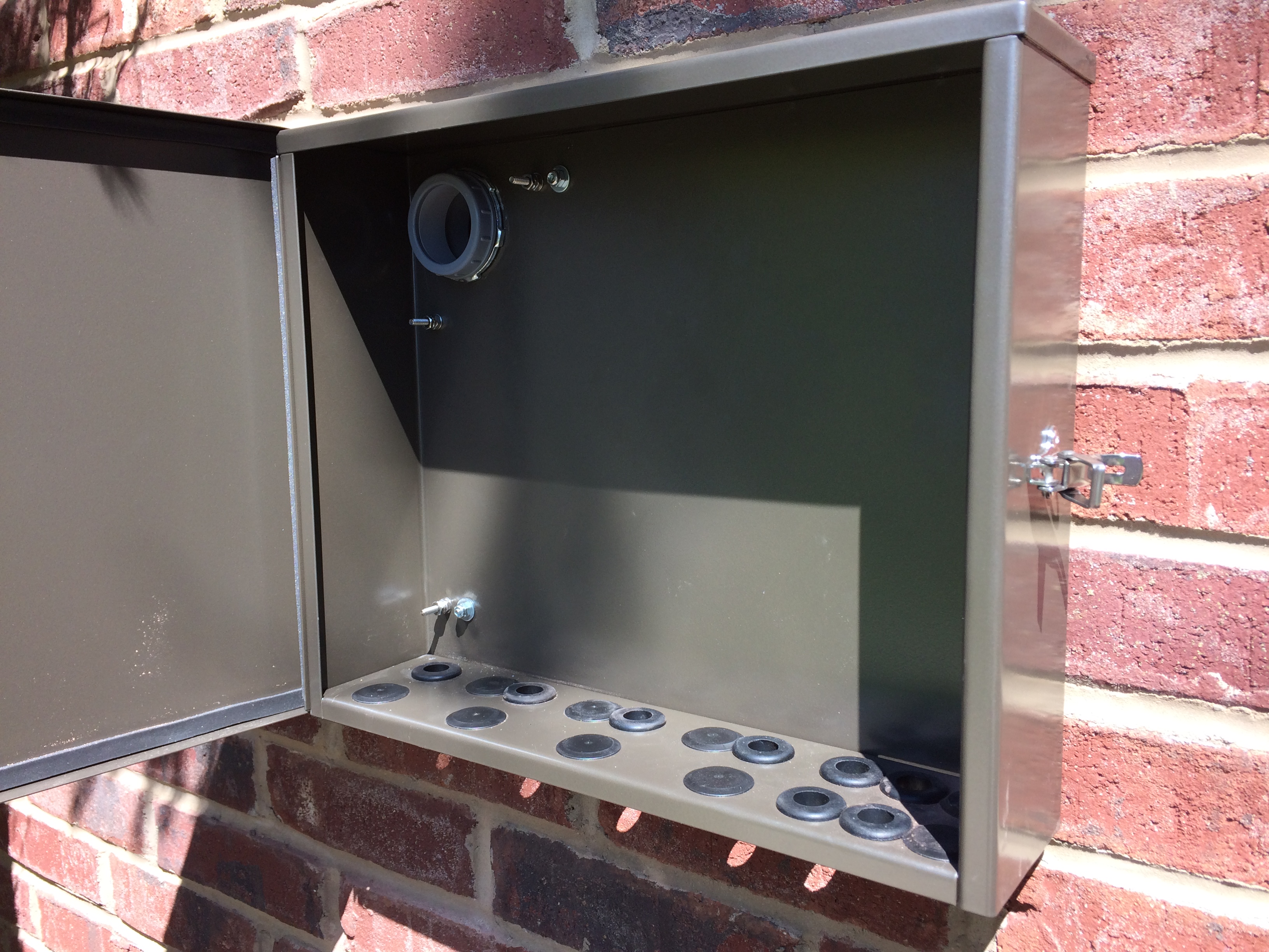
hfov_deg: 61.7
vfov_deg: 48.2
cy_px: 476
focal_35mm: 29
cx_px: 634
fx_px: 1063
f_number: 2.2
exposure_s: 1/488
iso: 32
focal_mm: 4.15
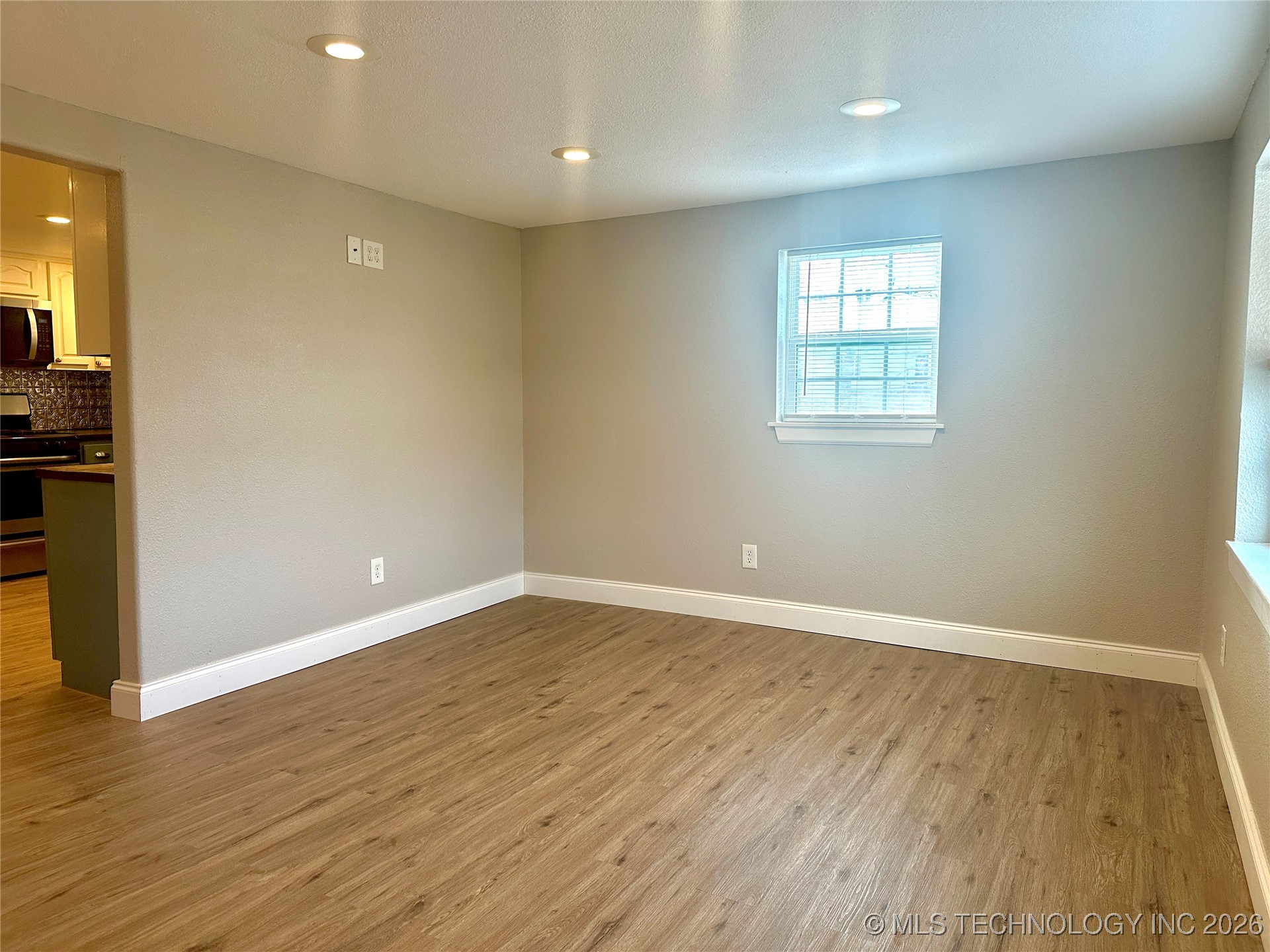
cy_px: 476
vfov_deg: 56.8
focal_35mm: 24
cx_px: 635
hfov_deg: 71.6
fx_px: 881
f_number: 1.78
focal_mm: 6.86
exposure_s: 1/60
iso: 160
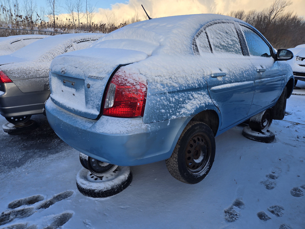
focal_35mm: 23
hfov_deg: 73.9
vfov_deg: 58.9
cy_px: 114
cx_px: 152
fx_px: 203
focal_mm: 5.4
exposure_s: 1/516
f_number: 1.8
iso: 25
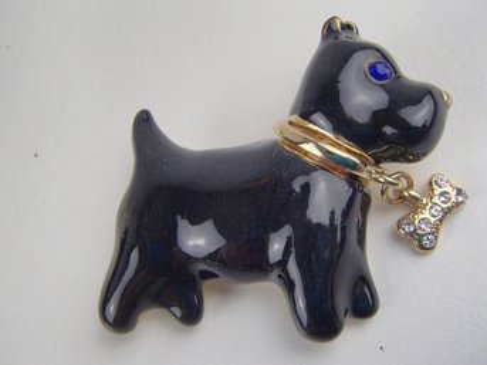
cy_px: 182
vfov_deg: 38.6
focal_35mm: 37
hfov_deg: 50.2
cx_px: 244
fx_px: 520
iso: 250
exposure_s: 1/160
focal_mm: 6.64
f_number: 4.7
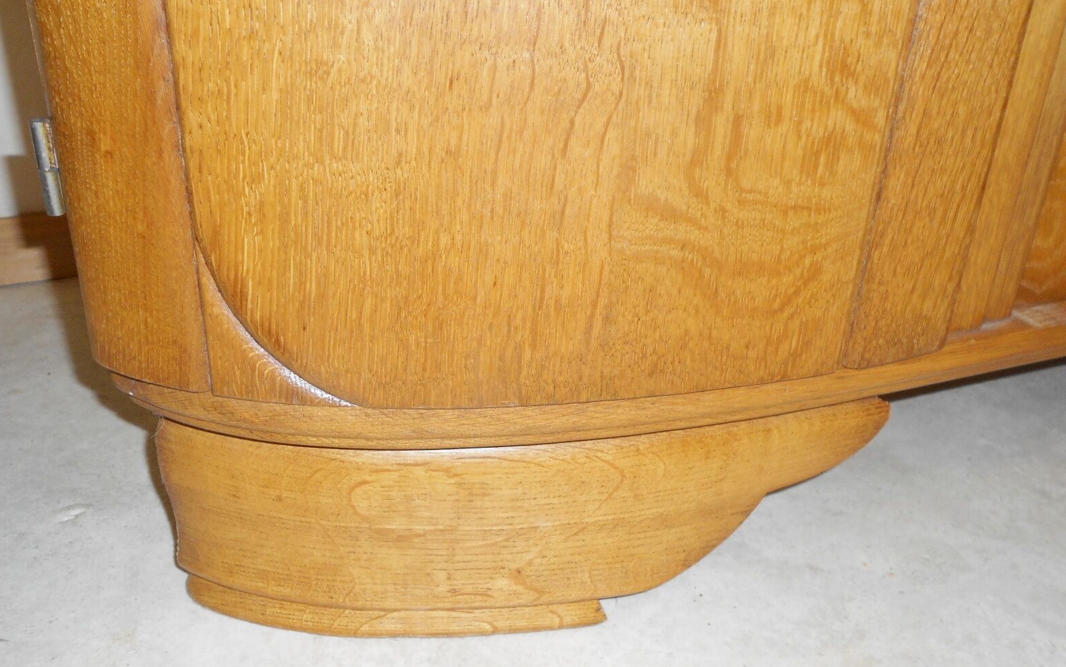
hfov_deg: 52.7
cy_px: 381
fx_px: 1075
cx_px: 530
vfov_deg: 34.4
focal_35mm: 37
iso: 80
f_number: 3.6
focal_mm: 5.8
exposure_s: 1/30
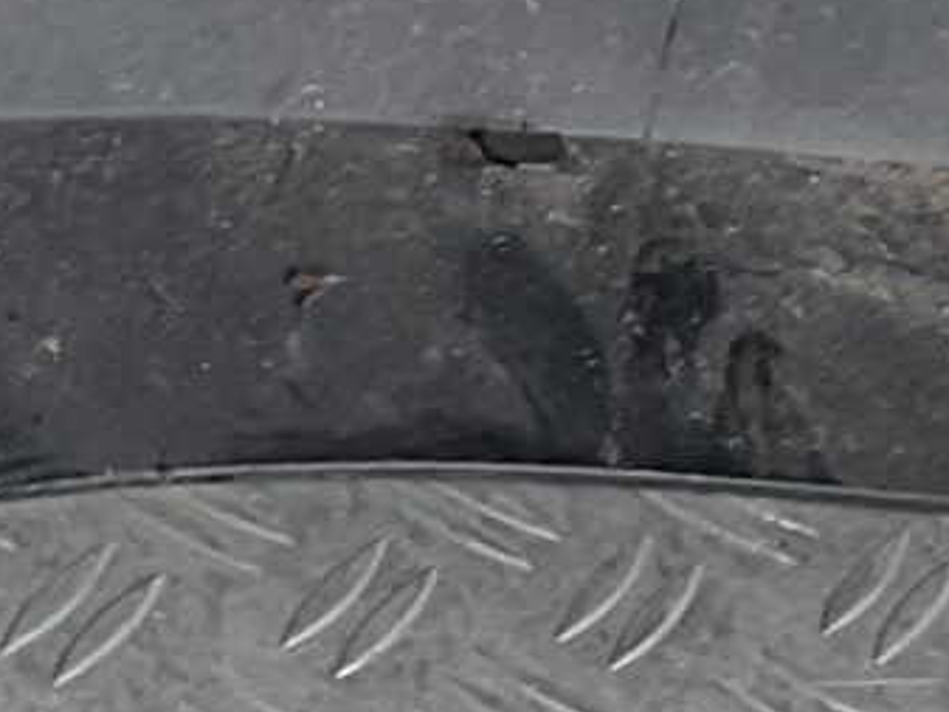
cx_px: 256
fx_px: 6033
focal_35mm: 220
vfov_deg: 6.8
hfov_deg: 9.0
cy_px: 476
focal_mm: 3
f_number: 1.8
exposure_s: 1/120
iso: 32
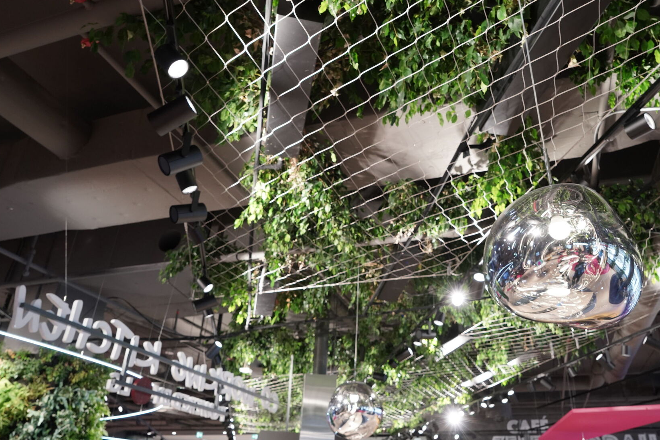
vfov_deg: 46.3
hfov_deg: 65.3
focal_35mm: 28
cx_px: 366
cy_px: 238
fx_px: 513
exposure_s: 1/80
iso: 2000
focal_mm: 24
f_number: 7.1
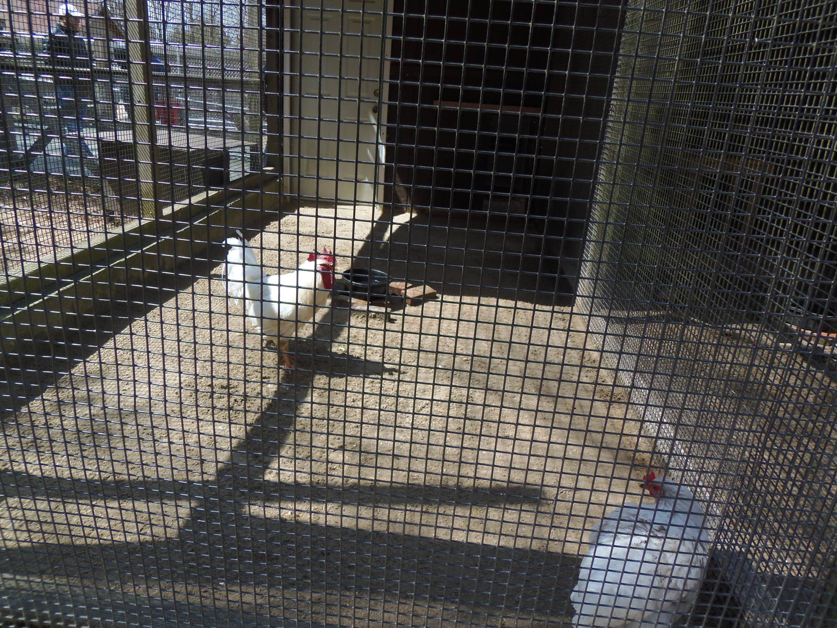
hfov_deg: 71.6
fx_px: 580
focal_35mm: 24
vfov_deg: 56.8
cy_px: 314
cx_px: 418
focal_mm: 4.3
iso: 64
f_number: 2.9
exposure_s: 1/500
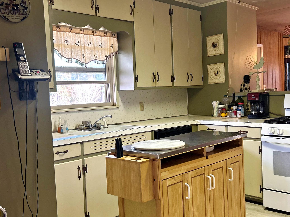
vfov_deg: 36.8
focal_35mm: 39
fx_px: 327
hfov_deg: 47.8
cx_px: 155
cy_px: 113
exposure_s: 1/60
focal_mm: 5.7
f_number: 1.5
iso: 250
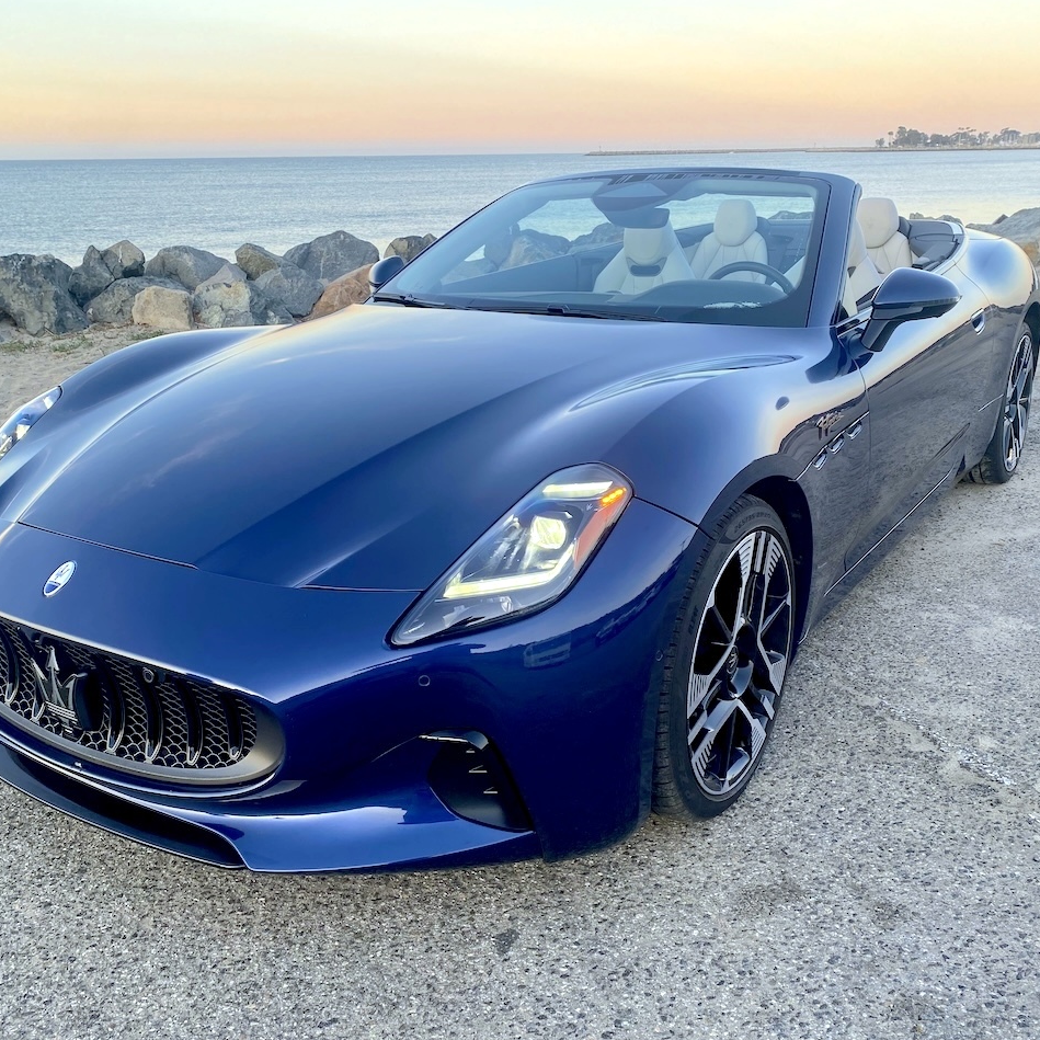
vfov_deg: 52.5
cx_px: 537
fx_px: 1054
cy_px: 515
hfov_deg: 52.5
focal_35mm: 31
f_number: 1.8
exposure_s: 1/98
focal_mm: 4.25
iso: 40
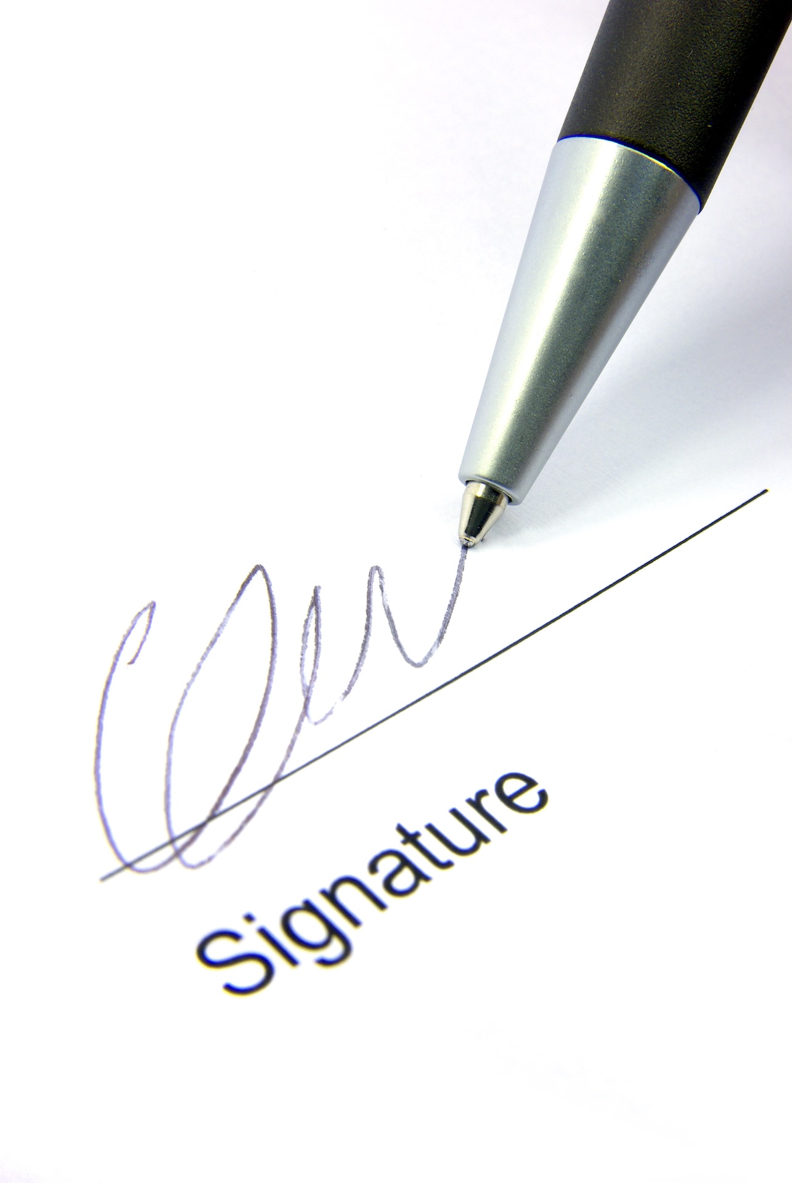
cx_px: 396
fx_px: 2863
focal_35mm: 87
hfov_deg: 15.7
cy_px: 592
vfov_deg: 23.4
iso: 100
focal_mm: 58
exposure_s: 1/10
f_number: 27
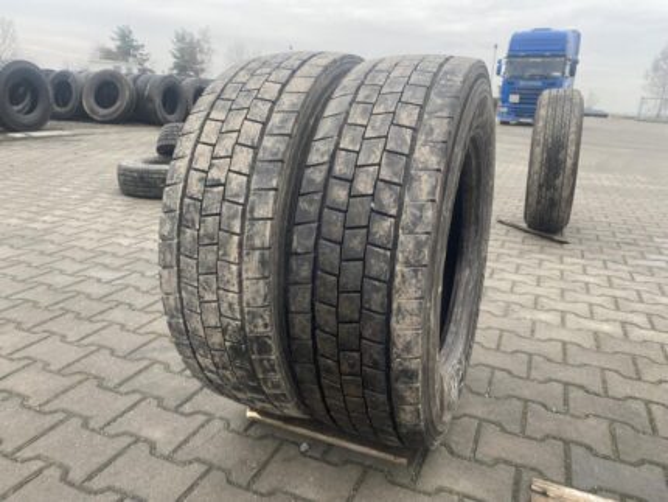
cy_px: 251
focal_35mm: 26
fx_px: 502
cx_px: 334
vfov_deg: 53.1
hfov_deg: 67.3
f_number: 1.8
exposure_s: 1/122
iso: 50
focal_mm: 4.25
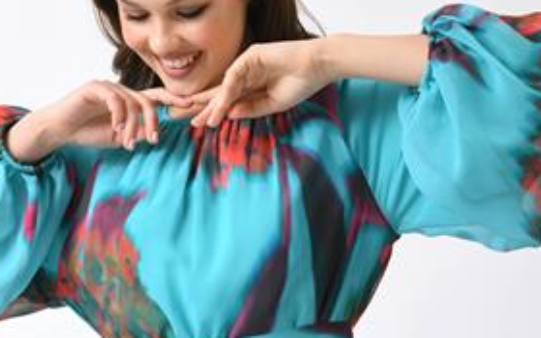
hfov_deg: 14.4
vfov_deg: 9.0
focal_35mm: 145
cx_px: 185
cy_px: 373
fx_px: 2138
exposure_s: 1/160
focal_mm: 70
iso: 100
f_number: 8
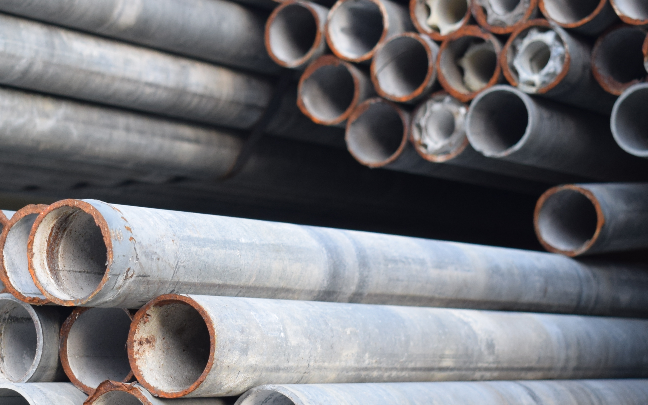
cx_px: 52
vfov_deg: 11.9
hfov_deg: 18.9
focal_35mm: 108
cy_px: 437
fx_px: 1910
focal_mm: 31
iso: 400
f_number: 5.6
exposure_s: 1/125
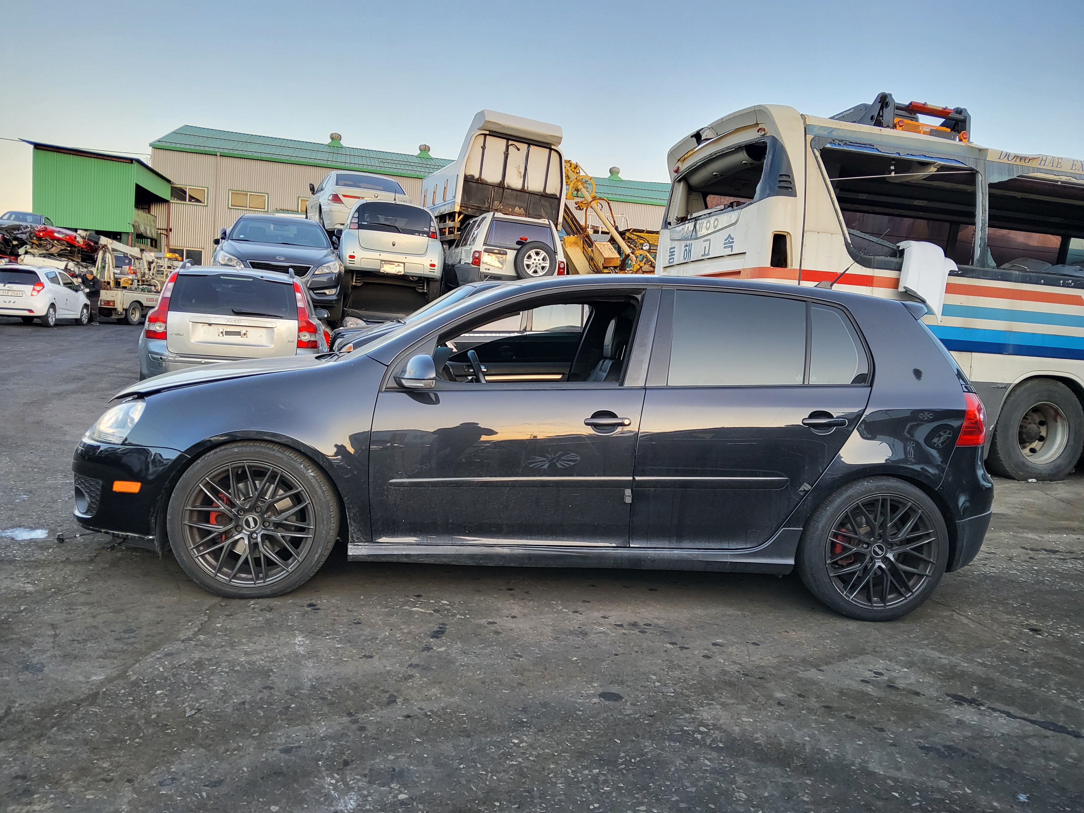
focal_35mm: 26
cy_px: 406
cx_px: 542
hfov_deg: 67.3
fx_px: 814
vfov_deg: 53.1
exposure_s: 1/100
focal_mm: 3.98
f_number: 1.8
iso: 40
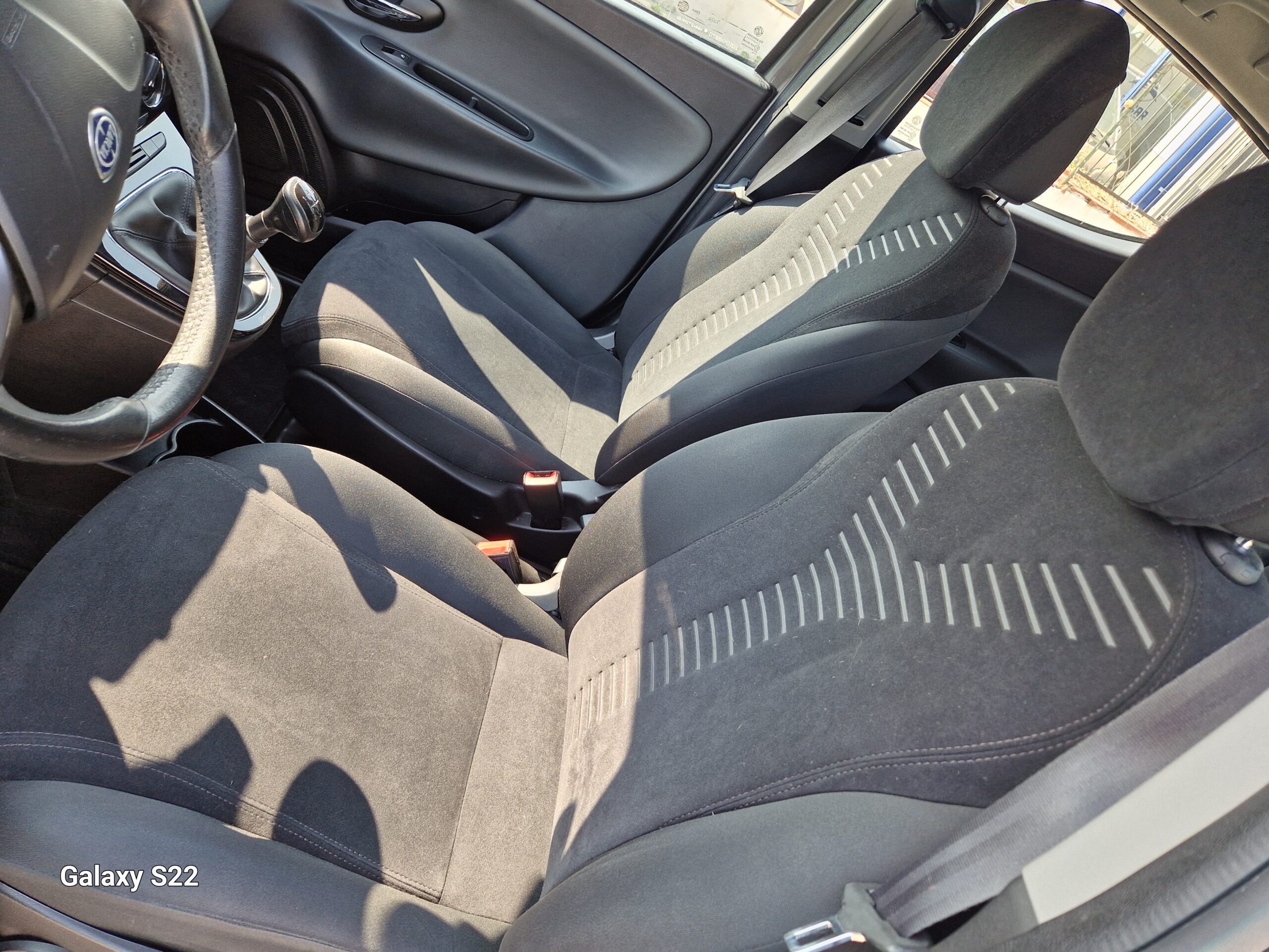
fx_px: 843
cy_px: 476
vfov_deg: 58.9
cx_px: 634
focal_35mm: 23
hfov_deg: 73.9
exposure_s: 1/180
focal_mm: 5.4
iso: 64
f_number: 1.8
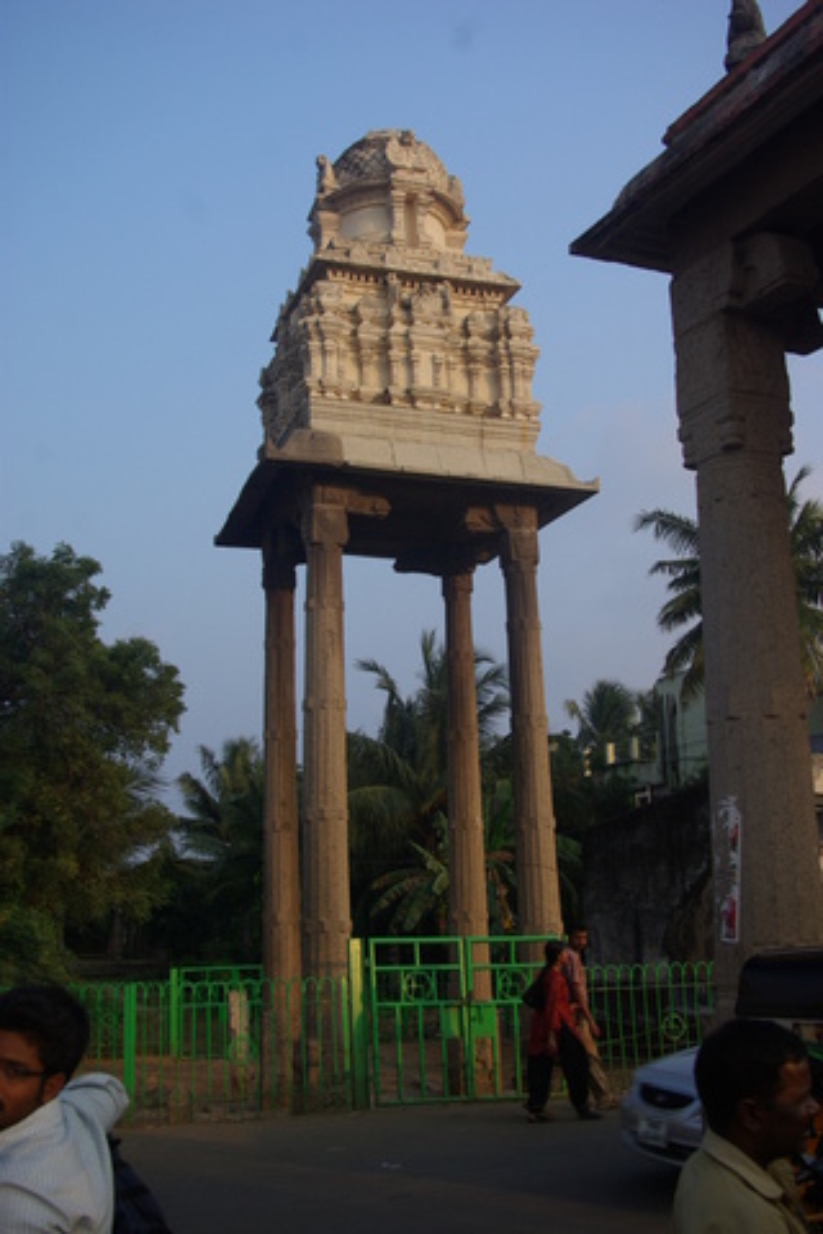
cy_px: 617
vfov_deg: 49.6
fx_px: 1337
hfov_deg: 34.2
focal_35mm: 39
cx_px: 412
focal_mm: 26
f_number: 5.6
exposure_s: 1/90
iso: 100
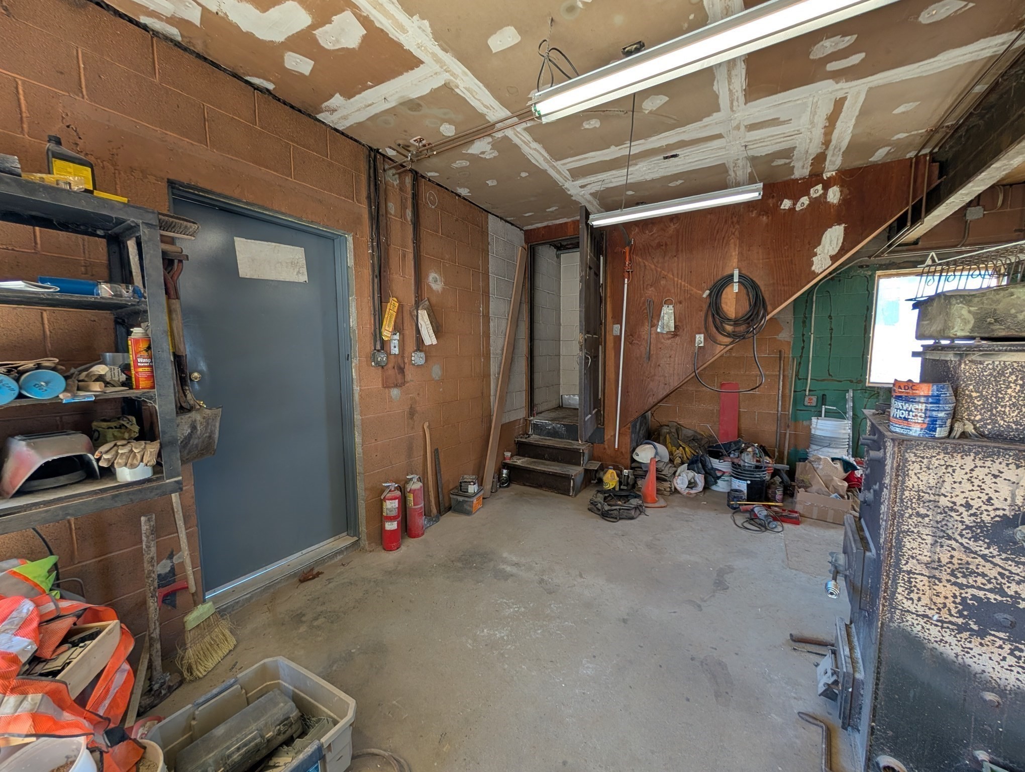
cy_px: 386
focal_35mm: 12
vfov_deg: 94.6
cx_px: 512
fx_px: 356
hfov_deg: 110.5
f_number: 1.7
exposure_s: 1/120
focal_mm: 2.02
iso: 99
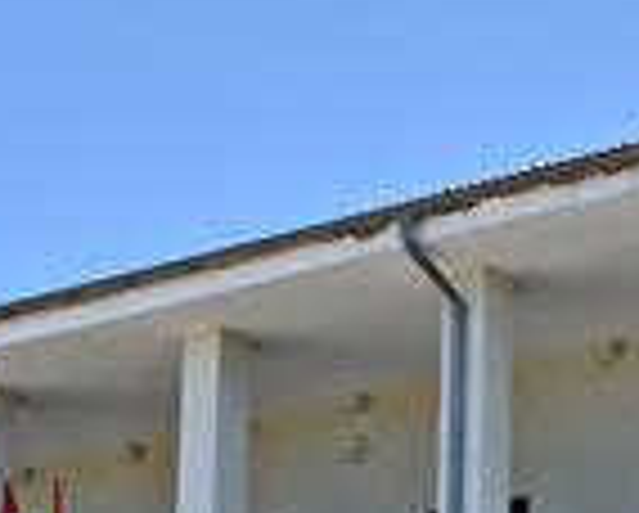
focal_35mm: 171
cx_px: 621
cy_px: 720
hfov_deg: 11.2
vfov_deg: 8.9
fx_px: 3238
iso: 280
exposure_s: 1/500
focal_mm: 24
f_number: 8
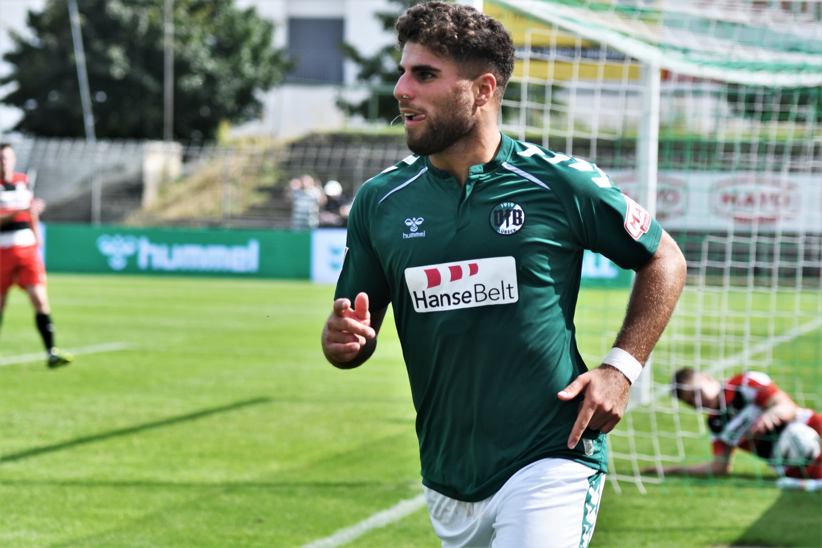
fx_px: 3196
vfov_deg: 9.8
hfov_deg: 14.7
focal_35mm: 140
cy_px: 274
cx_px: 411
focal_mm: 70
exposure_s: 1/2500
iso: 160
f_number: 2.8
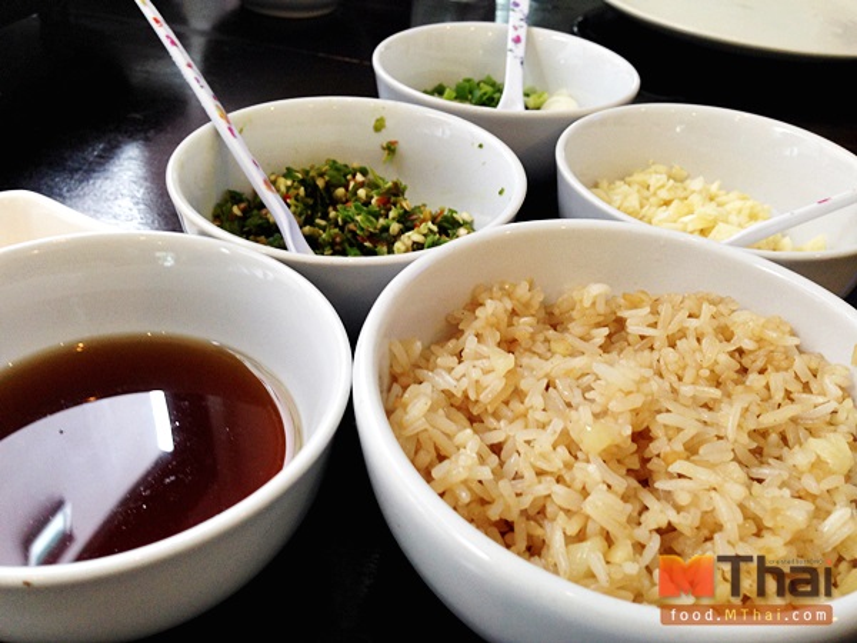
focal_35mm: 33
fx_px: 817
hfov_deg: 55.4
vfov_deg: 42.9
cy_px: 322
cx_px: 428
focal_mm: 4.12
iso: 80
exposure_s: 1/20
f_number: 2.4
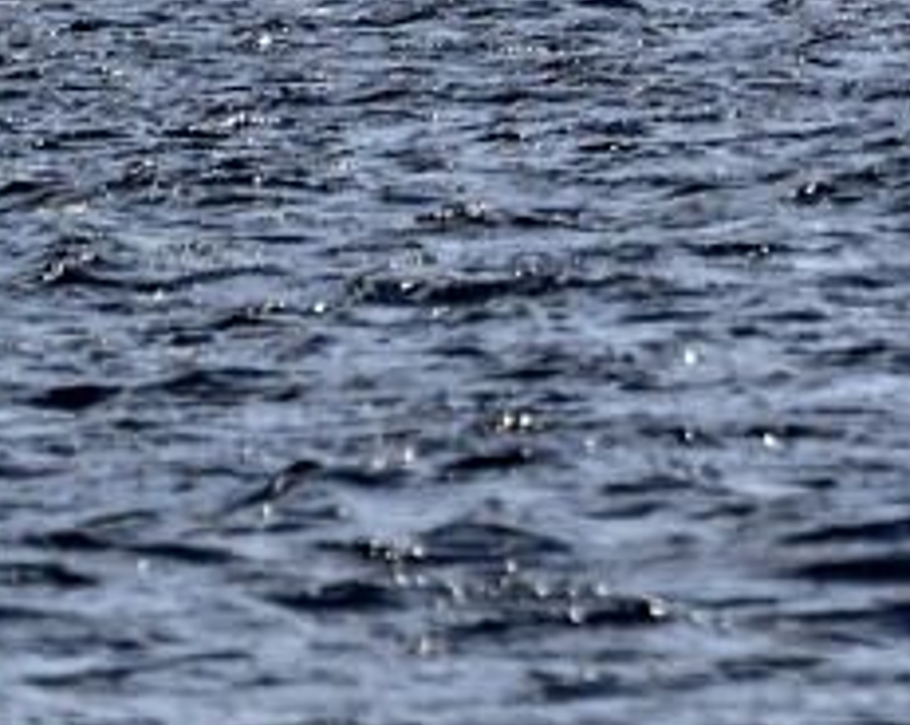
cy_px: -286
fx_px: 42697
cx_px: 1375
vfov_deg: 1.0
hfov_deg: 1.2
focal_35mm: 1588
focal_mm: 300
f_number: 5.6
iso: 200
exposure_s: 1/1000
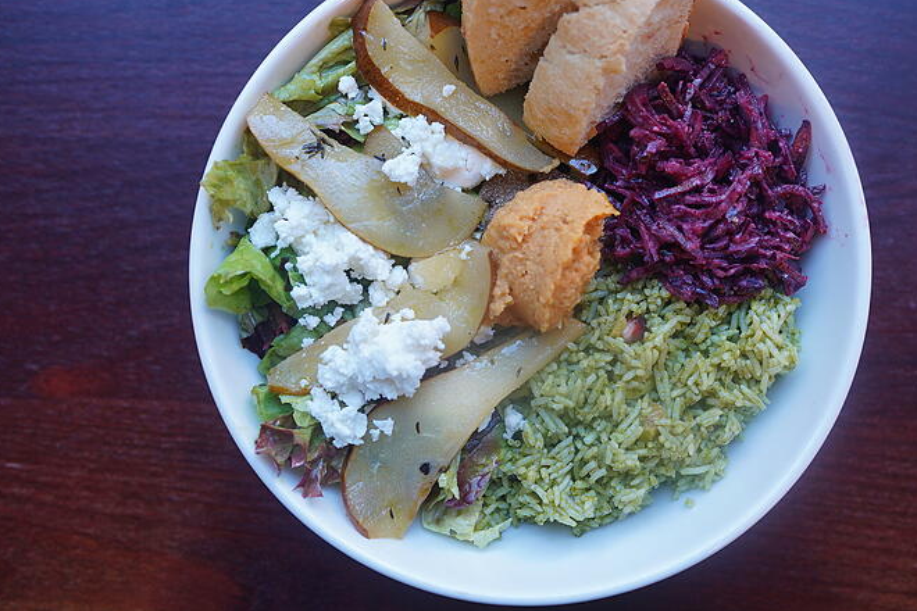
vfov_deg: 31.1
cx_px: 532
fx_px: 1095
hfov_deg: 45.3
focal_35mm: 43
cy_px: 257
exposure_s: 1/60
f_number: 4
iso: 640
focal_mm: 35
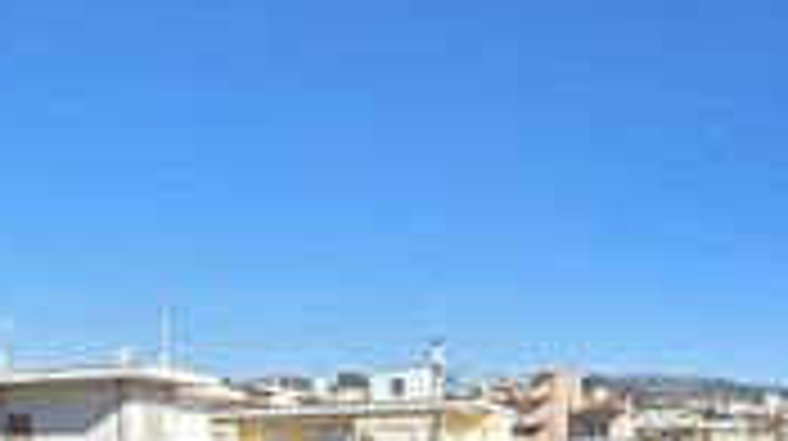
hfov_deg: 36.5
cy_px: 666
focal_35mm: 57
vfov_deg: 18.5
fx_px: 1190
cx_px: 304
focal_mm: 2.2
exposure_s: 1/1550
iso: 40
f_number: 1.9
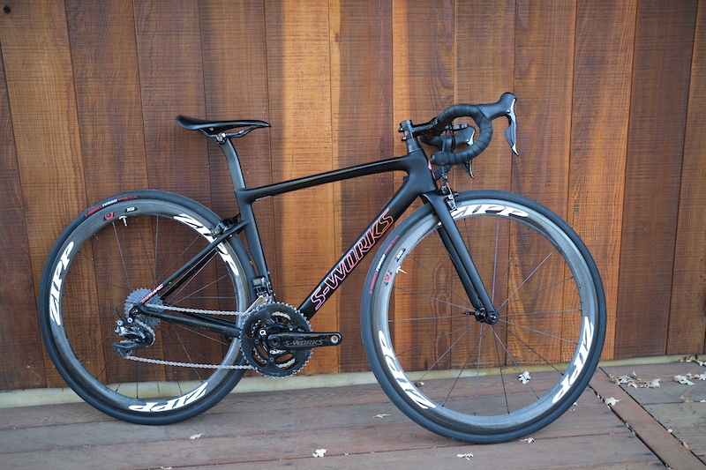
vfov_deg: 37.8
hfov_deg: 54.4
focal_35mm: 35
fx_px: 686
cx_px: 353
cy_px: 235
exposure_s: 1/34
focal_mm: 23
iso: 320
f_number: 2
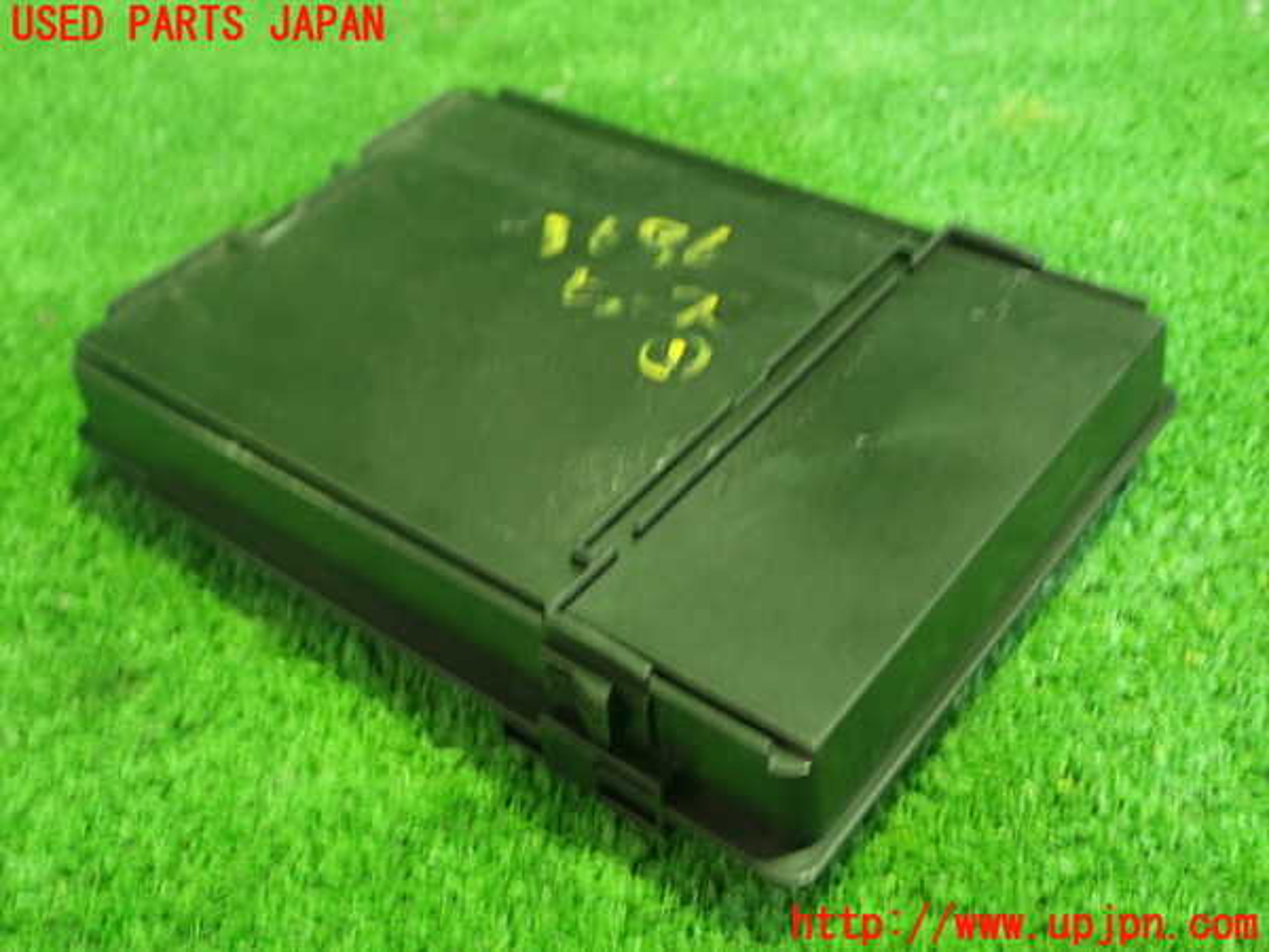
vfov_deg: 35.1
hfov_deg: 45.8
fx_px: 1503
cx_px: 634
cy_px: 476
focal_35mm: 41
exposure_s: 1/13
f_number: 2.8
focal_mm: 7.31
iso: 800
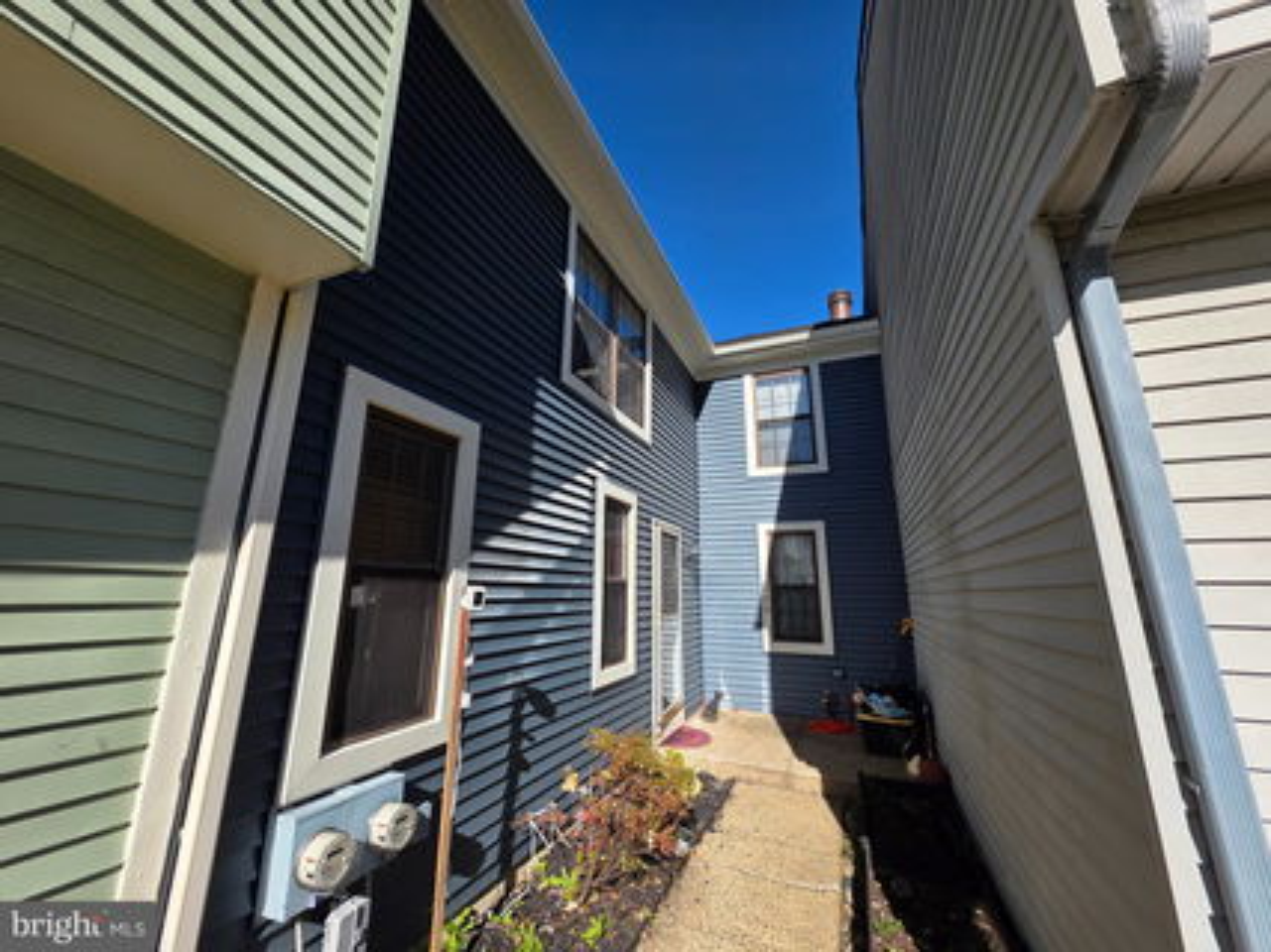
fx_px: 477
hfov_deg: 106.2
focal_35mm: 13
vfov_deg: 89.9
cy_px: 476
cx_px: 636
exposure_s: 1/1700
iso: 40
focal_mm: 2.2
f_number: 1.9
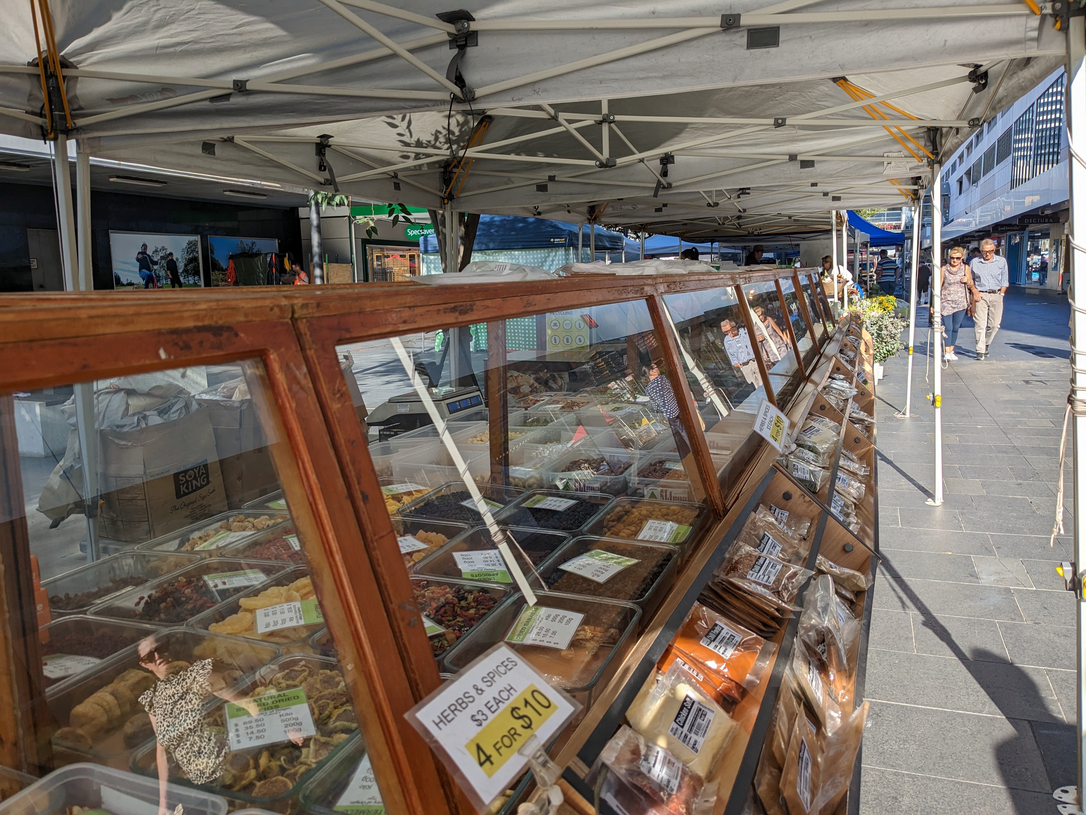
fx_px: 847
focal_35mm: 27
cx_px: 543
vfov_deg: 51.4
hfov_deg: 65.3
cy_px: 408
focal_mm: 4.38
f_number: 1.73
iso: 45
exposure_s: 1/1560
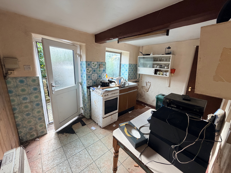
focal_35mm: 14
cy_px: 86
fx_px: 93
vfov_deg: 85.7
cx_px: 116
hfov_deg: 102.1
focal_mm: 2.22
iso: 200
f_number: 2.2
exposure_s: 1/121
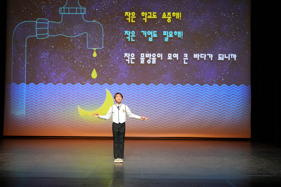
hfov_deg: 36.9
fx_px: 421
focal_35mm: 54
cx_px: 140
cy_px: 94
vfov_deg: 25.1
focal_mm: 54
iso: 2000
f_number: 4
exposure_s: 1/160
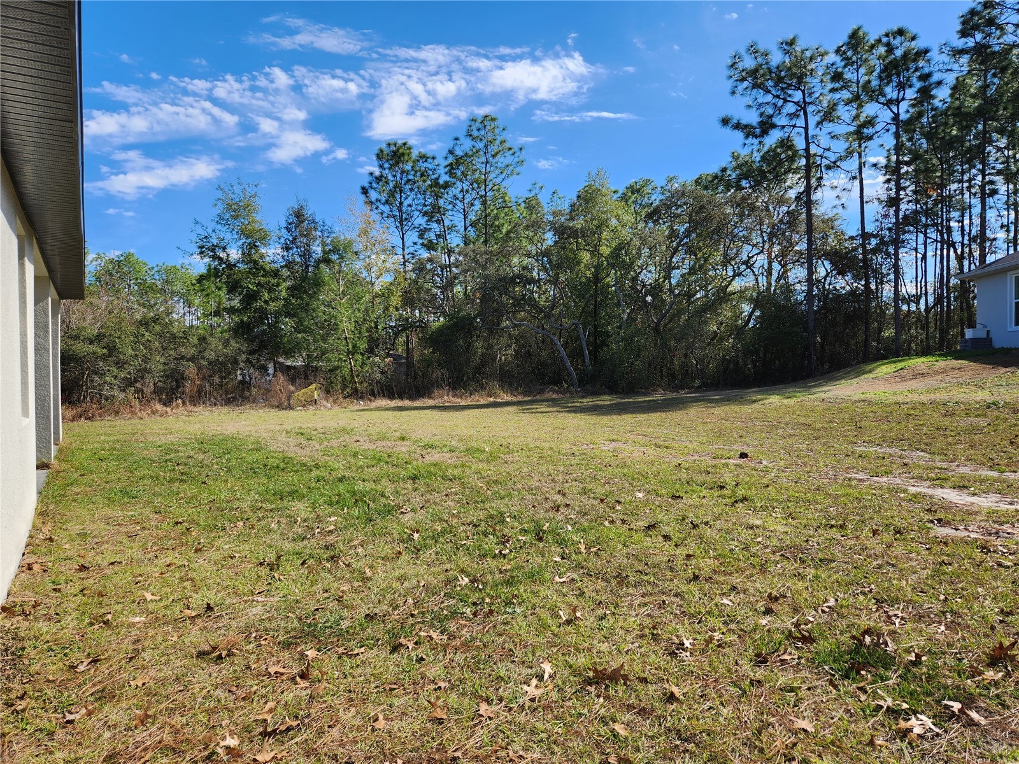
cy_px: 382
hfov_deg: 73.9
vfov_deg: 58.9
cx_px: 510
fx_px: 677
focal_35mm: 23
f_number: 1.8
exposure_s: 1/992
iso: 20
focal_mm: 5.4
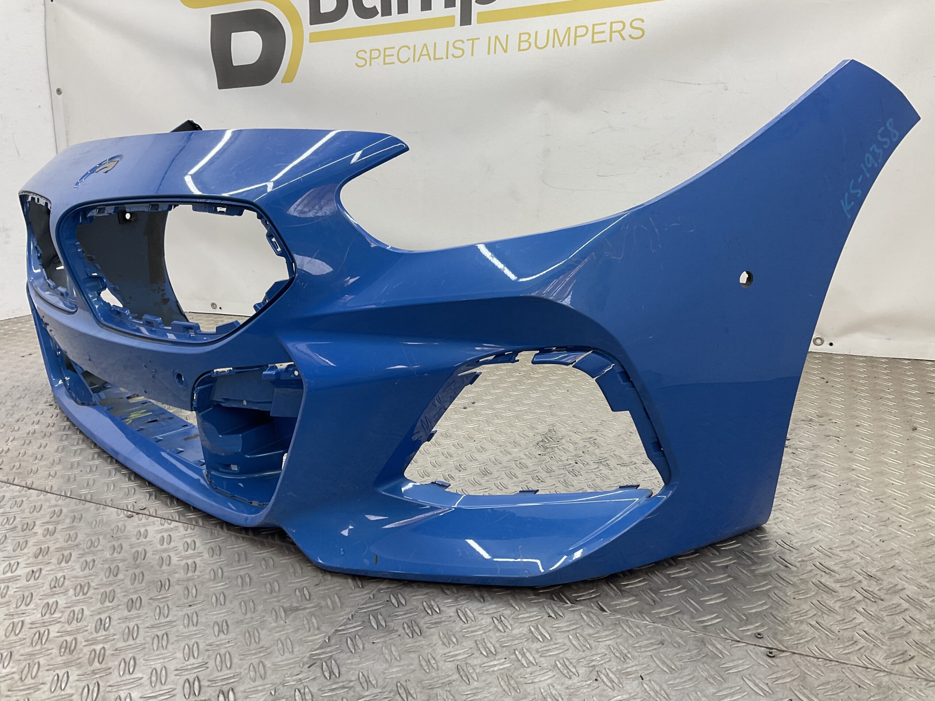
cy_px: 350
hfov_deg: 61.7
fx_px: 783
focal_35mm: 29
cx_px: 468
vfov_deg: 48.2
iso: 32
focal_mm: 3
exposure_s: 1/100
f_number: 1.8
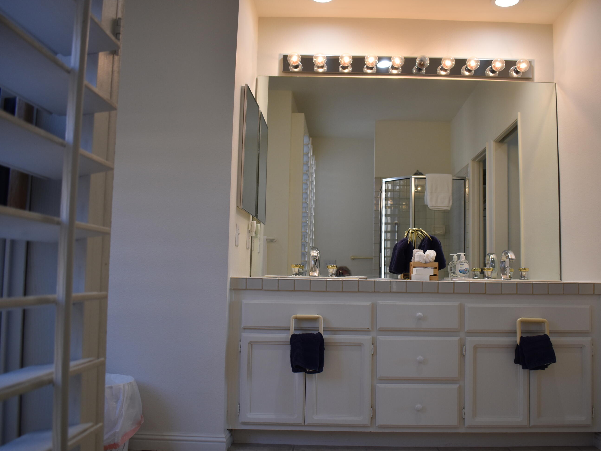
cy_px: 227
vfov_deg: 46.8
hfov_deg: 59.7
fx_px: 521
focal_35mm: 30
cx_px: 340
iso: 400
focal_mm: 18
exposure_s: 1/250
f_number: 4
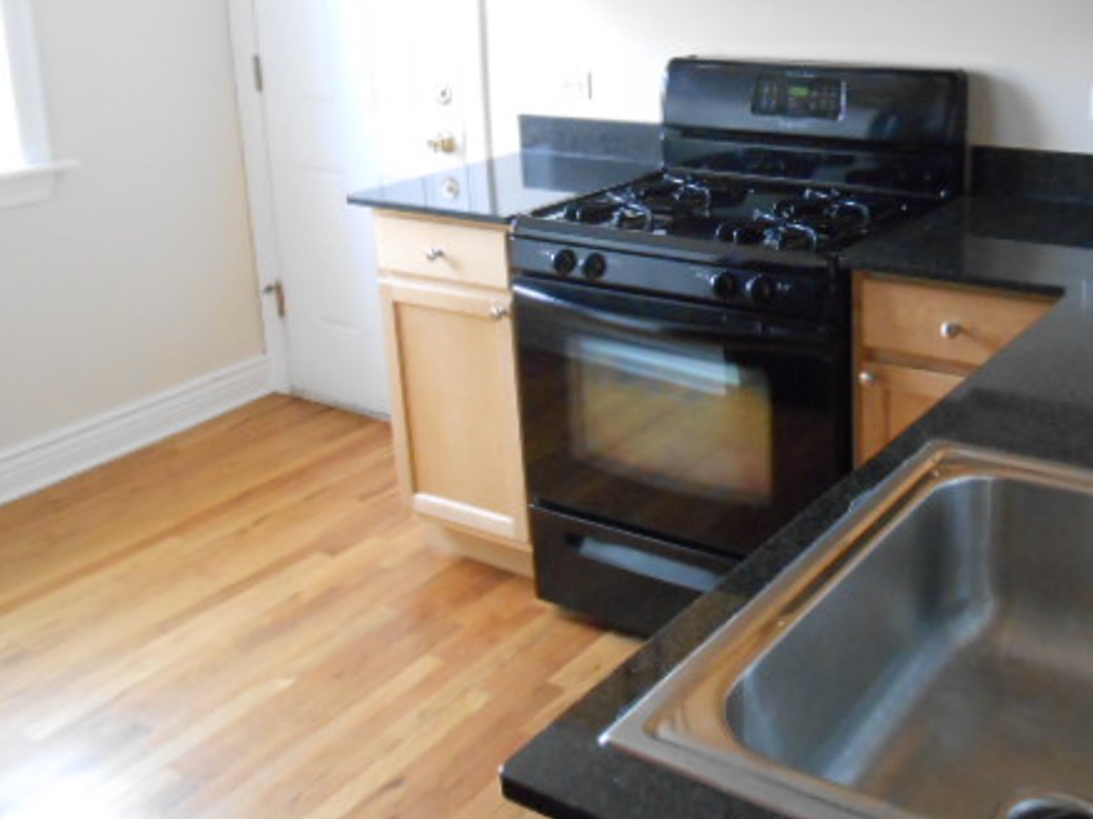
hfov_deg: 48.1
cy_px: 240
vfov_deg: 37.1
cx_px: 734
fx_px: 1199
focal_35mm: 38
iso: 800
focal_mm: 4.6
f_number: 3.5
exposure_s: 1/40
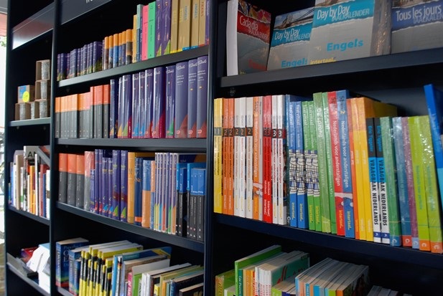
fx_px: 370
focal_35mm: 30
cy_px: 148
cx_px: 222
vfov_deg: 43.7
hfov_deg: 61.9
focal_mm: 20
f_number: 5.6
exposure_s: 1/50
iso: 320
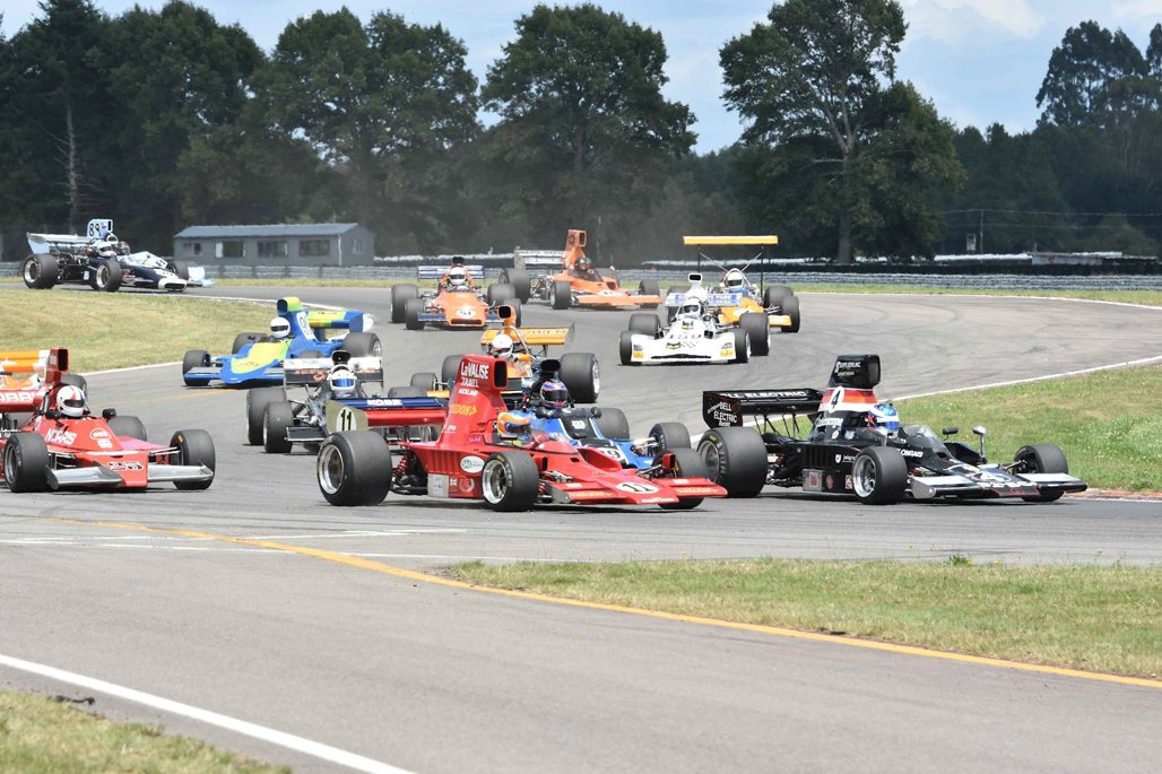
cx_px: 581
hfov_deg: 9.1
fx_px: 7261
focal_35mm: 225
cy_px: 387
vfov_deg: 6.1
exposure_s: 1/1000
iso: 500
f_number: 8
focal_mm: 150
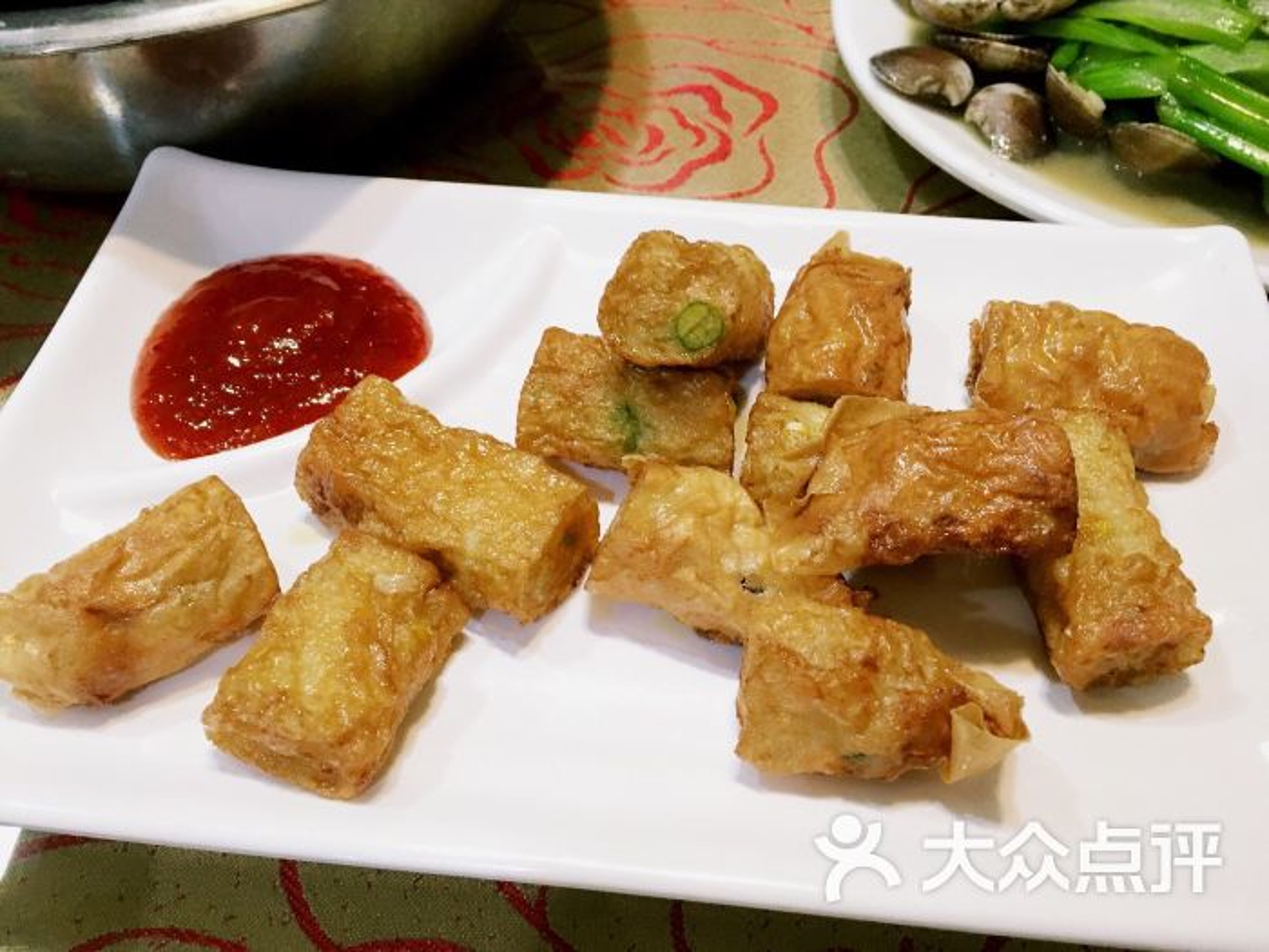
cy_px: 476
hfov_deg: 61.7
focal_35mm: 29
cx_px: 634
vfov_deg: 48.2
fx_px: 1063
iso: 80
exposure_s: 1/17
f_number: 2.2
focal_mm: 4.15
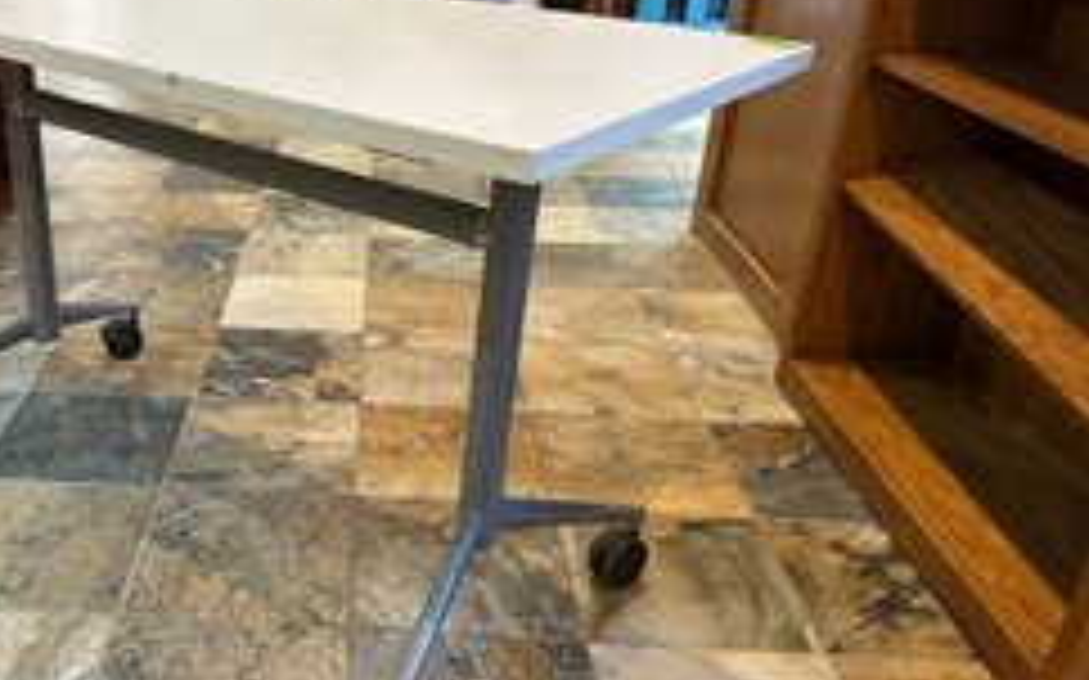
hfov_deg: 52.5
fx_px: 1068
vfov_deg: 35.3
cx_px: 322
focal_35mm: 36
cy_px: 363
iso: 640
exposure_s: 1/60
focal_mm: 6.86
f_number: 1.78
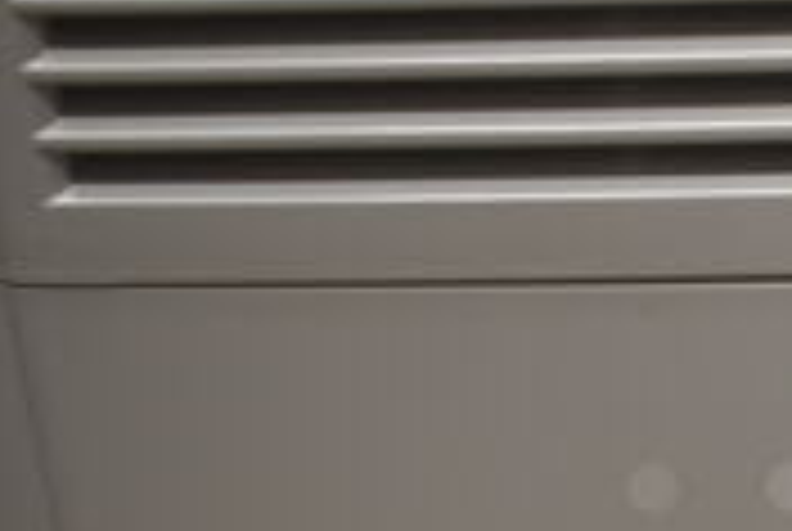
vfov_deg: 12.8
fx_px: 2292
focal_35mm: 104
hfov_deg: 18.6
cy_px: 670
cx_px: 932
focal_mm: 20
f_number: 3.8
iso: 250
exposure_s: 1/30
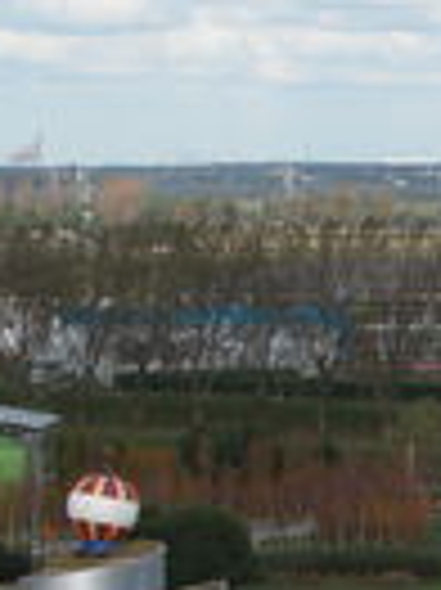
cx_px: 644
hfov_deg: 5.6
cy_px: 567
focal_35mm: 262
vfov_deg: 7.5
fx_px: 4458
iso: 100
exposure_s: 1/439
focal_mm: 22.3
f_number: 5
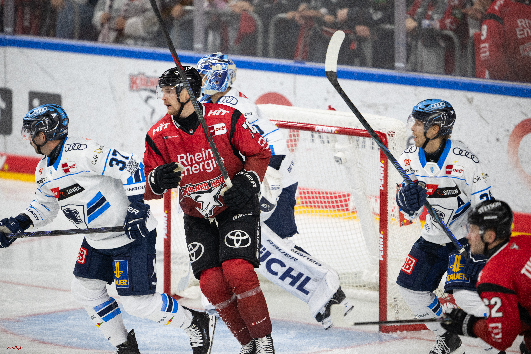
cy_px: 177
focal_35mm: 400
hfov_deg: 5.2
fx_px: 5900
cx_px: 266
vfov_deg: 3.4
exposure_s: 1/1600
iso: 1600
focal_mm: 400
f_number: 3.2
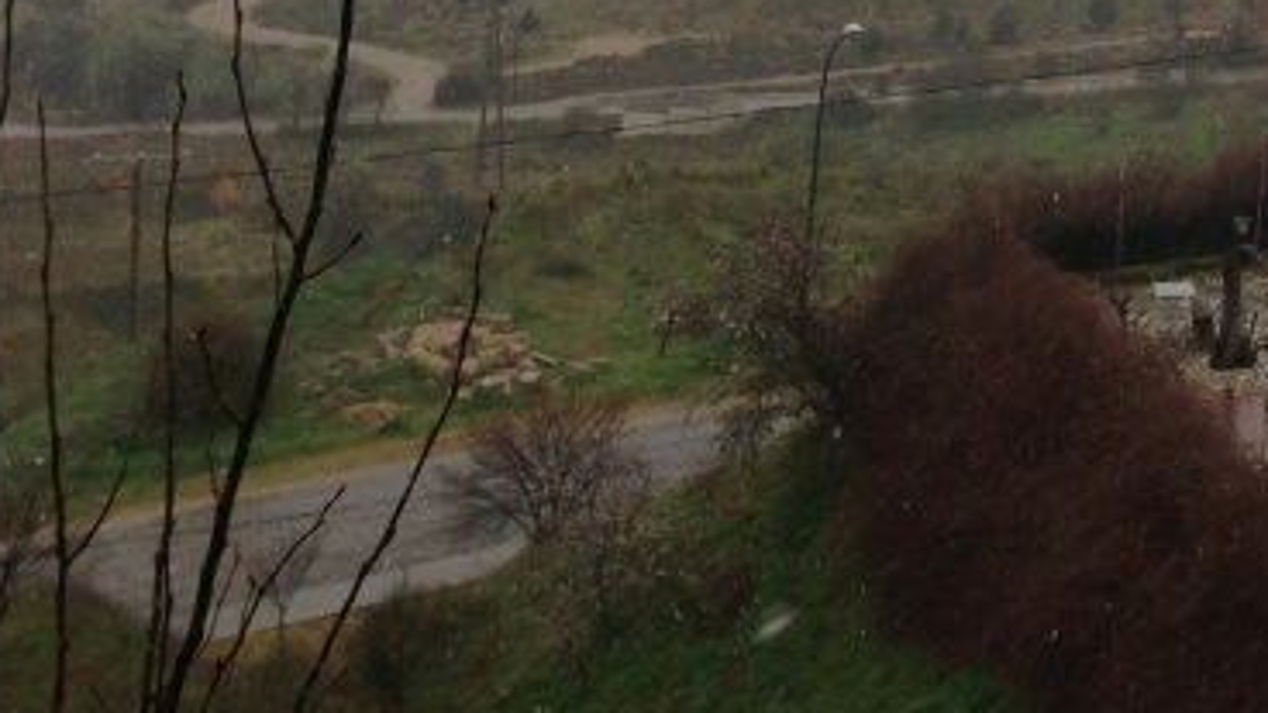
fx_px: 3362
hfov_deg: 20.8
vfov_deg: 11.4
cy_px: -472
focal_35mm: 100
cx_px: 1175
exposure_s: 1/497
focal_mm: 4.13
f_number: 2.4
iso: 50
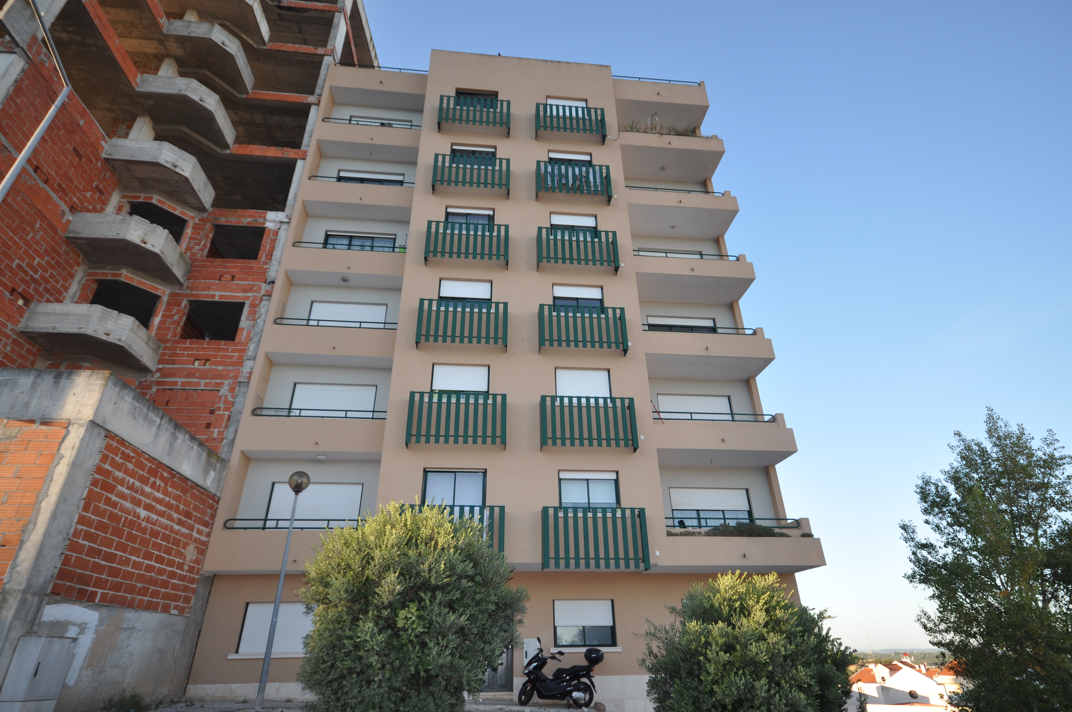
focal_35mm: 20
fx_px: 580
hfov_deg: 85.5
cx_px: 536
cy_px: 356
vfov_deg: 63.1
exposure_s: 1/160
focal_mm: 13
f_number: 6.3
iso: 200
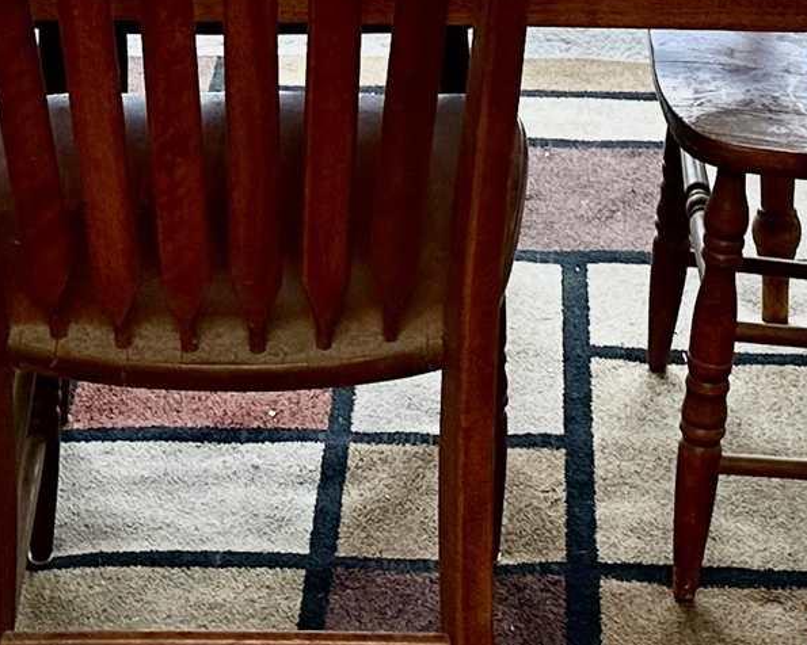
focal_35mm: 121
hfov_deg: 15.9
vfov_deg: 11.9
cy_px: -451
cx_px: 406
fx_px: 2890
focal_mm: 6.86
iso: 64
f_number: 1.78
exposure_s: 1/120
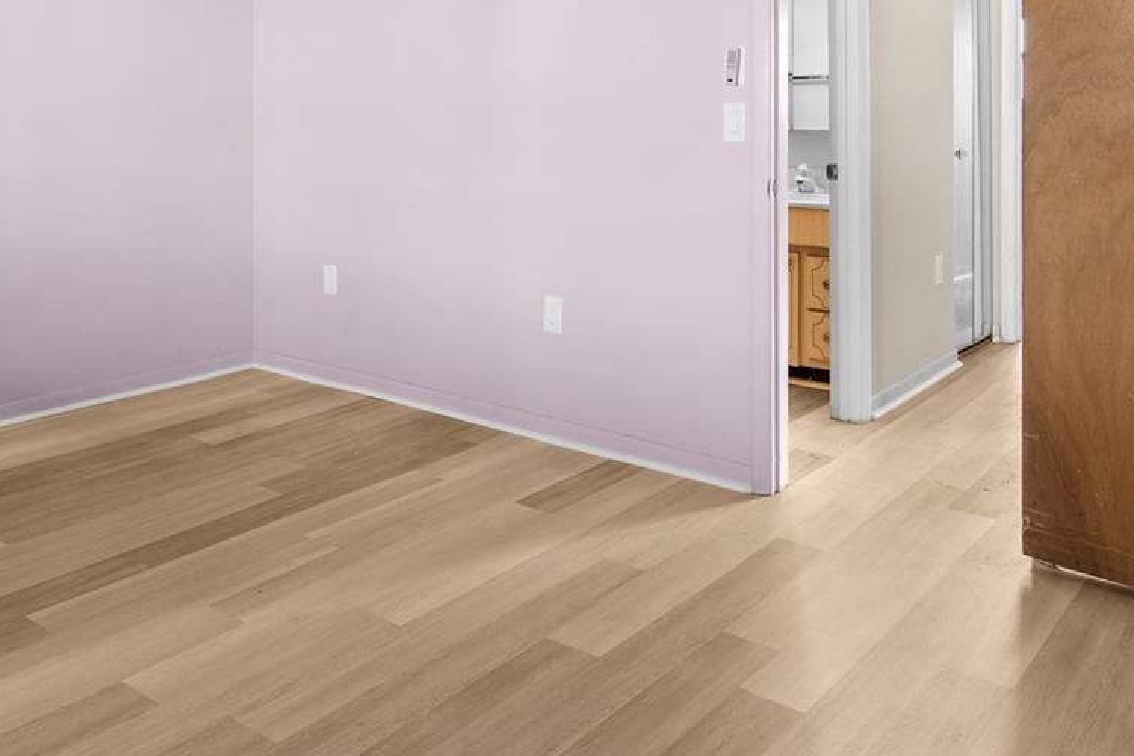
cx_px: 626
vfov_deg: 38.7
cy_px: 100
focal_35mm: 32
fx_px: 1008
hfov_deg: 58.6
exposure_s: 6
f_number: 7.1
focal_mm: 10
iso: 100
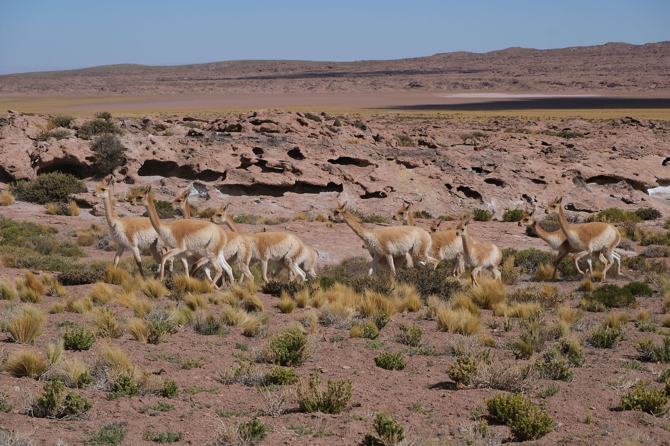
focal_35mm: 105
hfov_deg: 19.5
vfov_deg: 13.0
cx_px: 335
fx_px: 1954
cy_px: 223
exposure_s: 1/1400
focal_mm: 70
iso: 250
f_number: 8
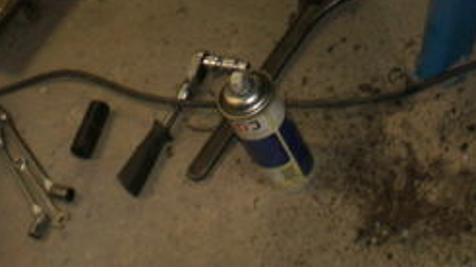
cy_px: -135
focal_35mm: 102
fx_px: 1287
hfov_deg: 21.0
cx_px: 253
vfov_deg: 11.4
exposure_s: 1/30
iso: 125
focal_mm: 6.3
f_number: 3.1
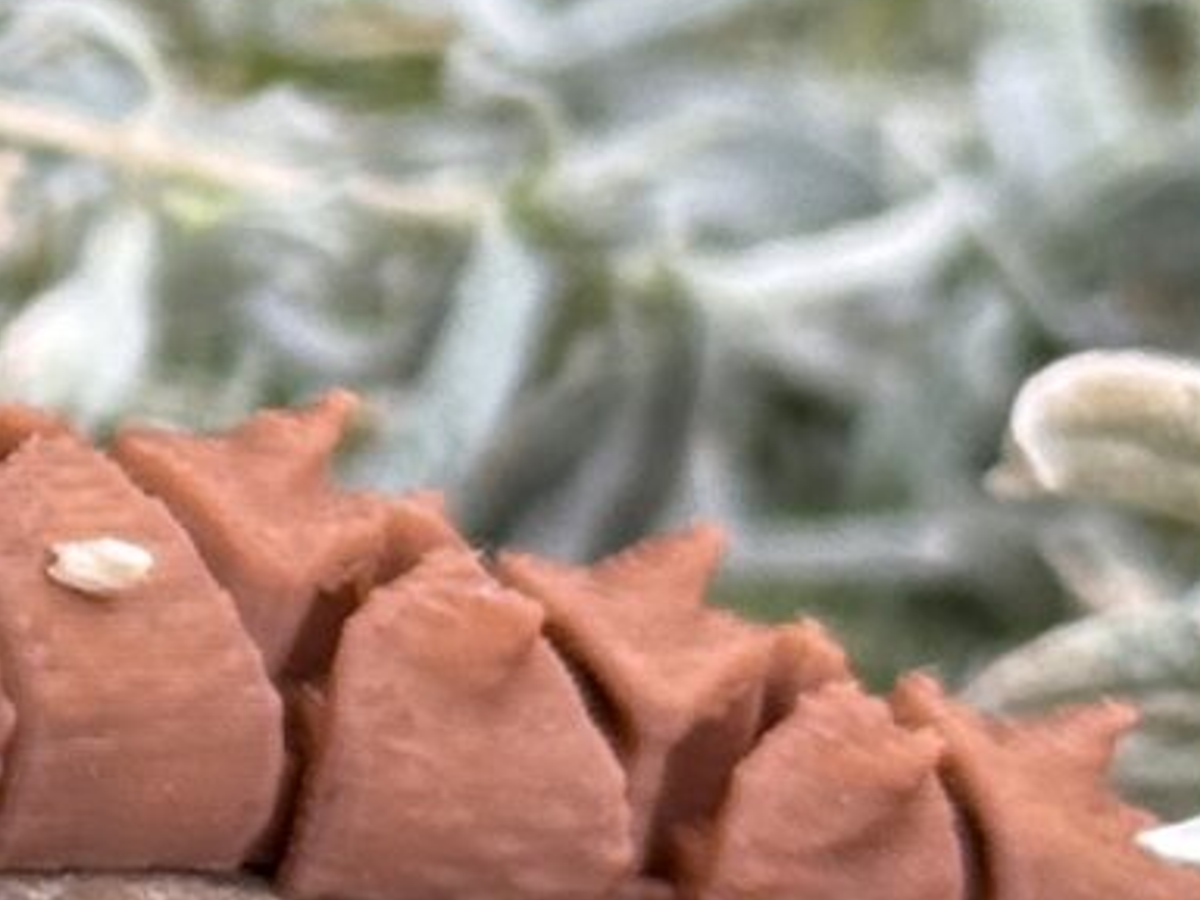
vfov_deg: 4.6
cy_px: 503
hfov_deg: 5.9
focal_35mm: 320
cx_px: -1756
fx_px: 11093
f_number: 1.78
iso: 64
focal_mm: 6.76
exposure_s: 1/566
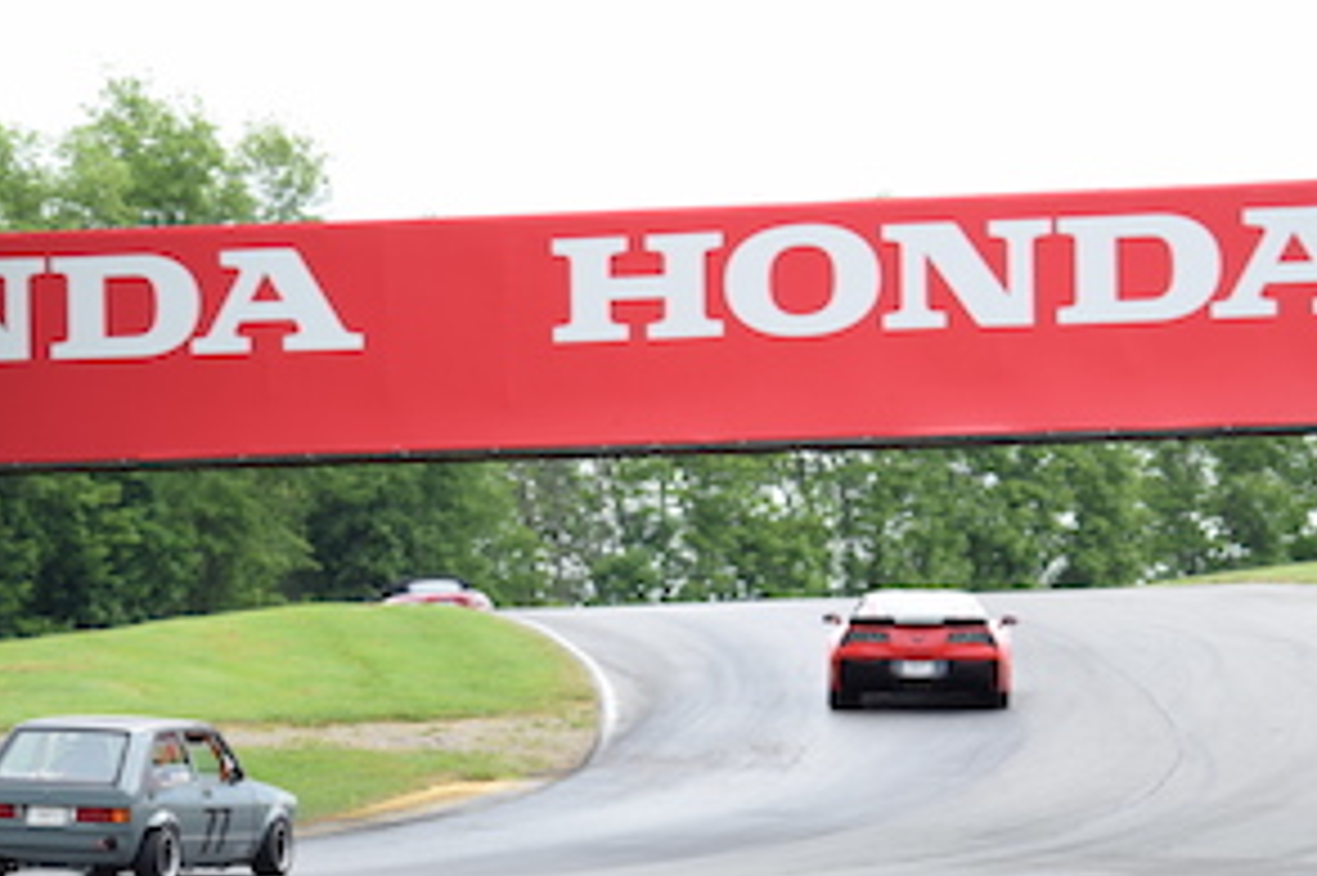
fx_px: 10310
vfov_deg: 4.9
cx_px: 616
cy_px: 654
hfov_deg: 7.3
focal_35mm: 282
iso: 160
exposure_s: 1/320
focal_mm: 110
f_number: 4.8
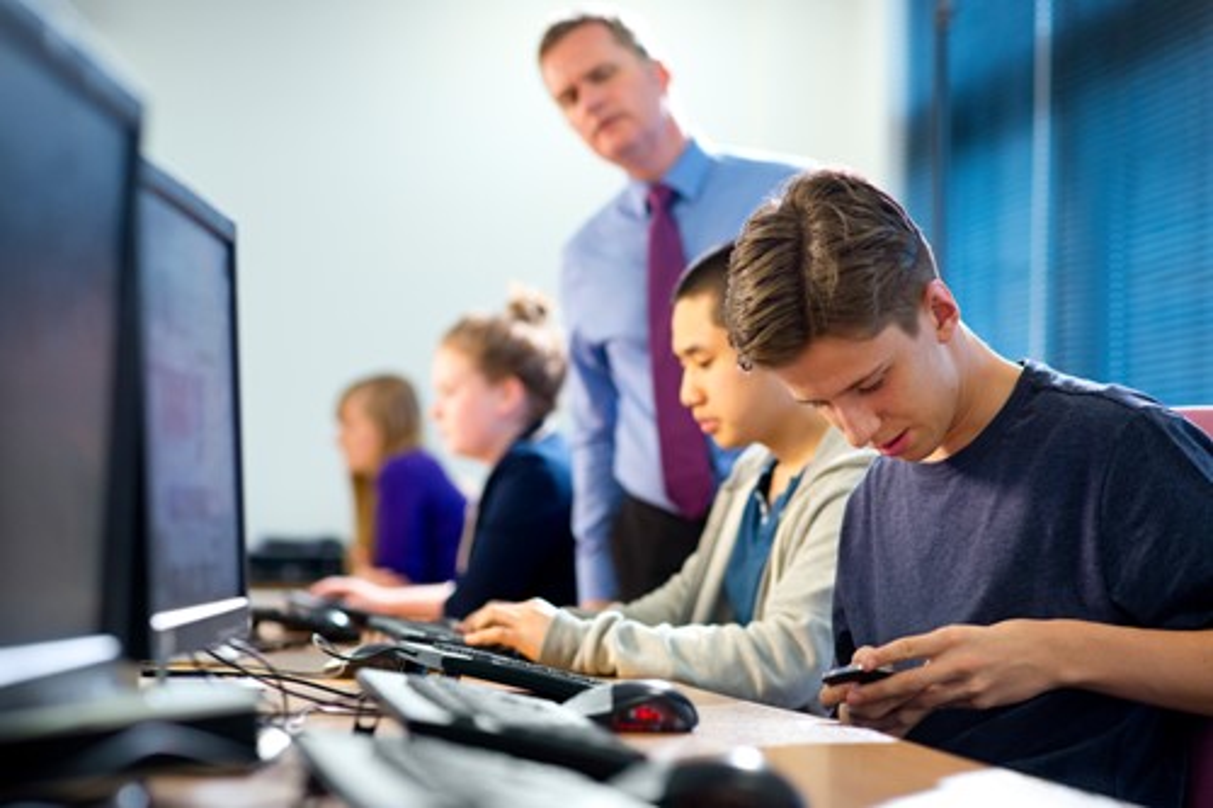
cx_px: 606
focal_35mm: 85
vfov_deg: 16.1
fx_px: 2863
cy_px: 404
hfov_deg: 23.9
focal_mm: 85
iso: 800
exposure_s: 1/160
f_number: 3.2
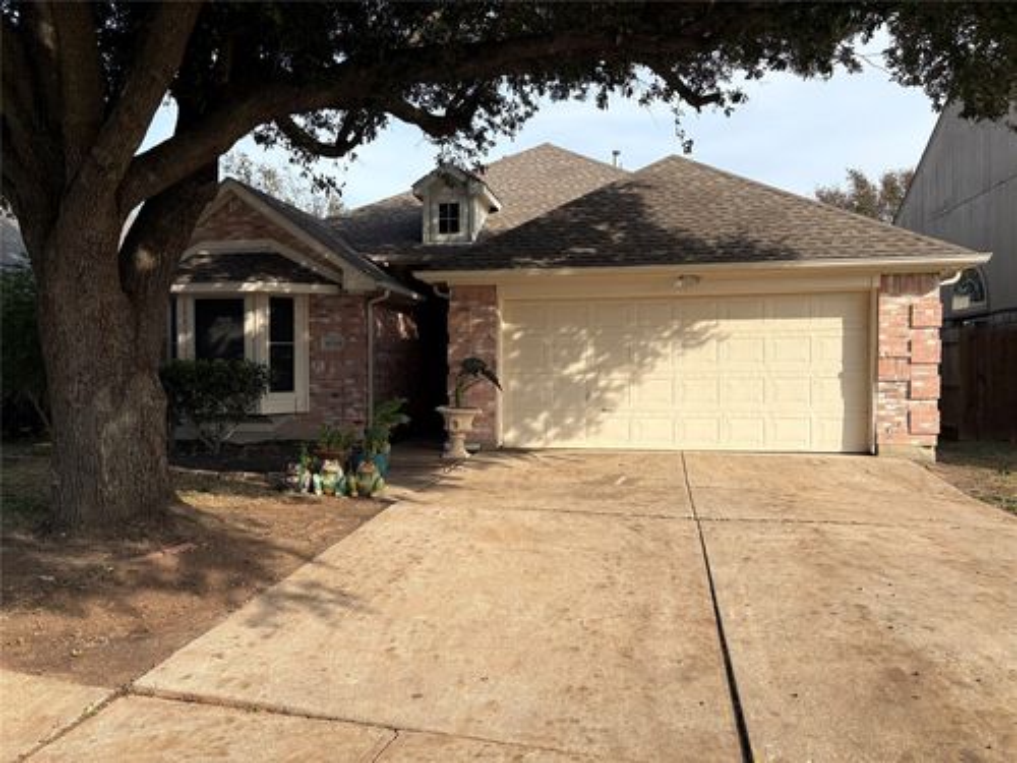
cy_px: 382
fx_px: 764
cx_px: 508
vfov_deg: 53.1
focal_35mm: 26
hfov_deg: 67.3
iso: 50
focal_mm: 5.96
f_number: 1.6
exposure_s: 1/2141
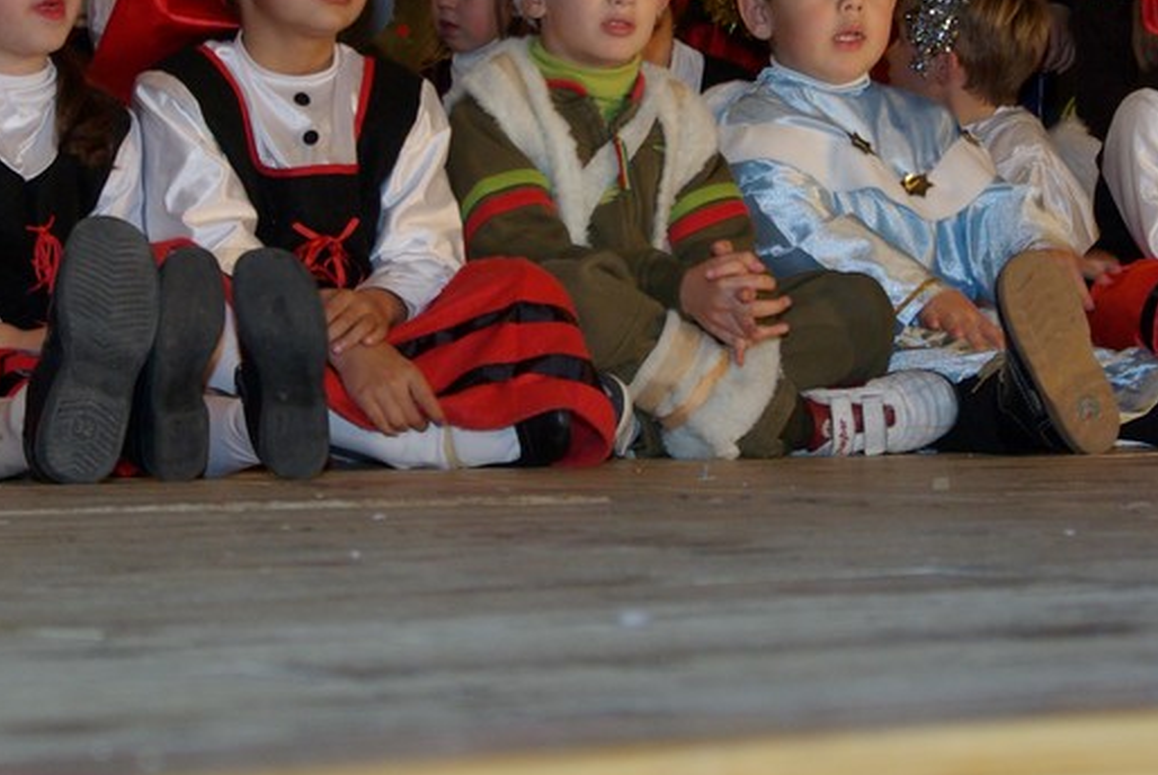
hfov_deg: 16.6
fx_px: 3969
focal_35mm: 123
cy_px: 17
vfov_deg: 11.1
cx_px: 635
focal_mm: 33
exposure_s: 1/45
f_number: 5.6
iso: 400
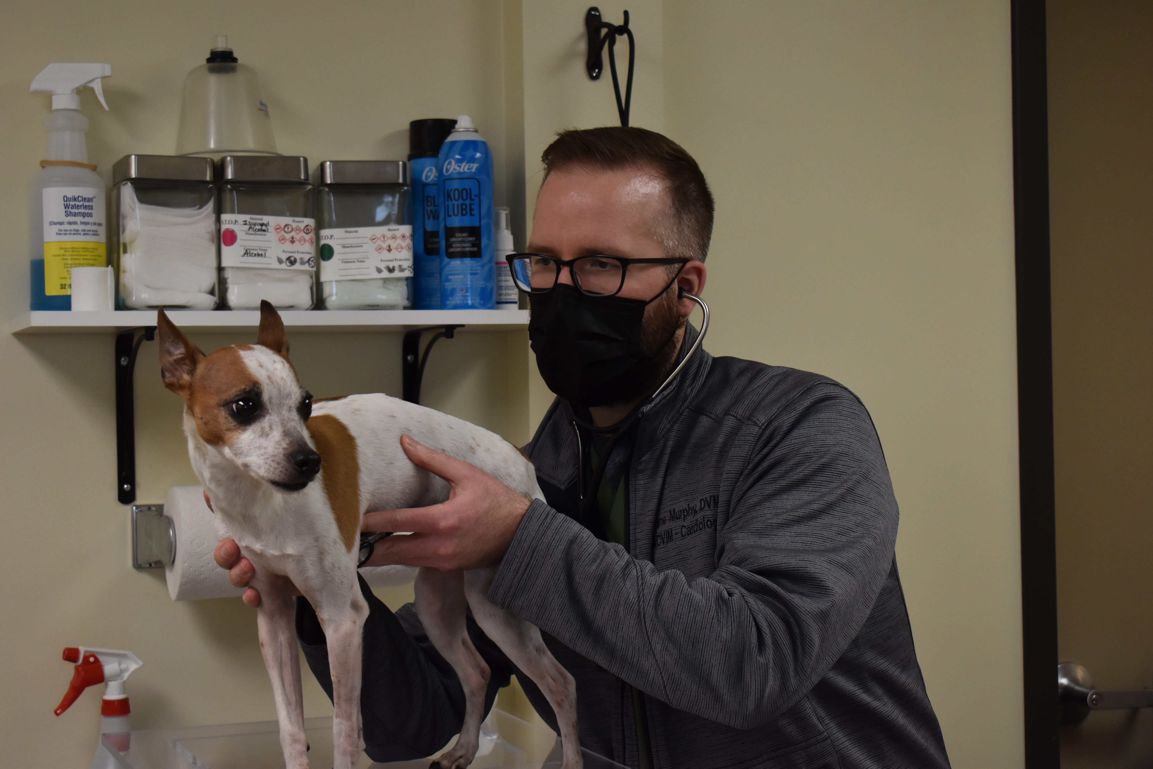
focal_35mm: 63
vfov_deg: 21.6
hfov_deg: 31.9
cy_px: 384
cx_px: 576
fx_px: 2018
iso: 1000
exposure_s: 1/125
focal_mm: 42
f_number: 5
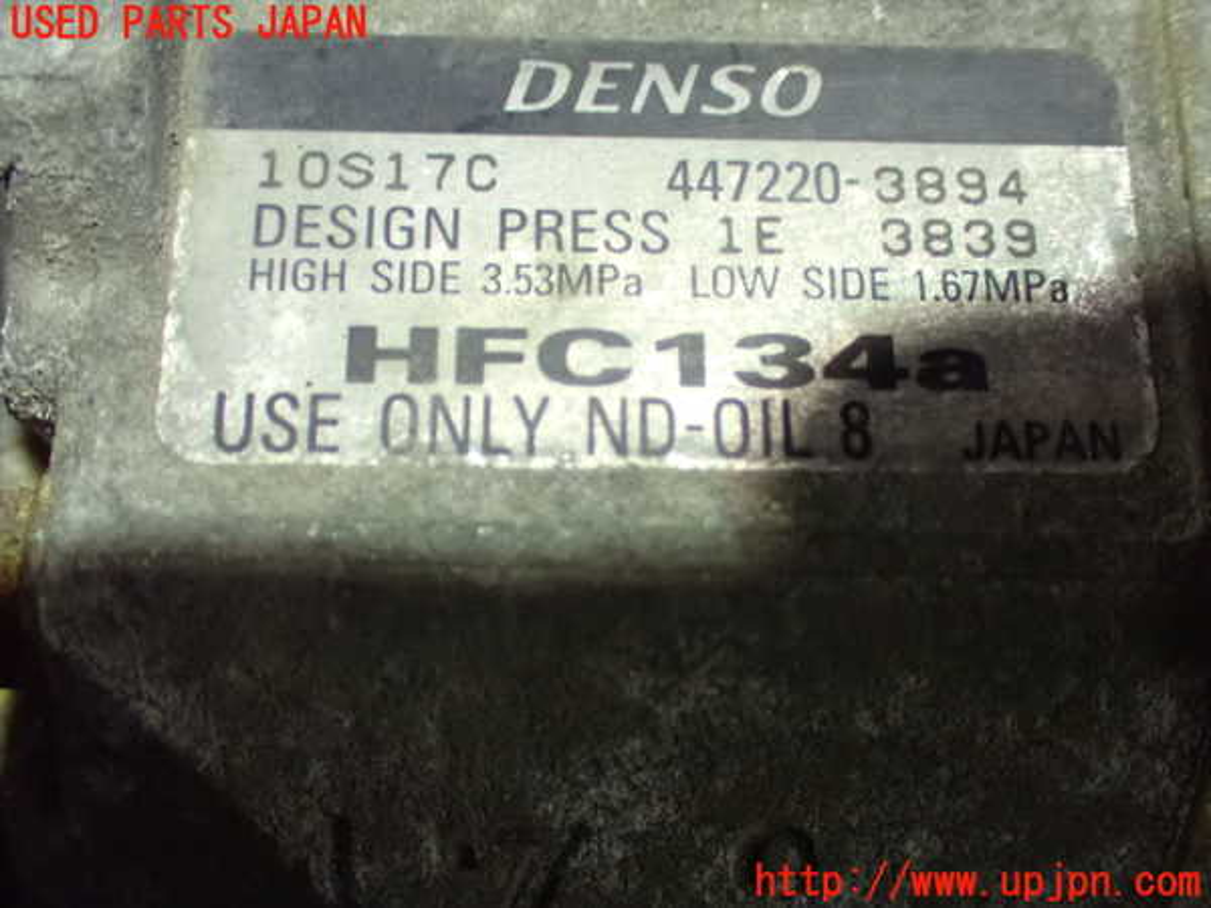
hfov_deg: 42.9
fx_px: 1539
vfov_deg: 32.9
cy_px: 454
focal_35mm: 44
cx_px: 606
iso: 1600
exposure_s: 1/40
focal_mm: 7.84
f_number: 2.9
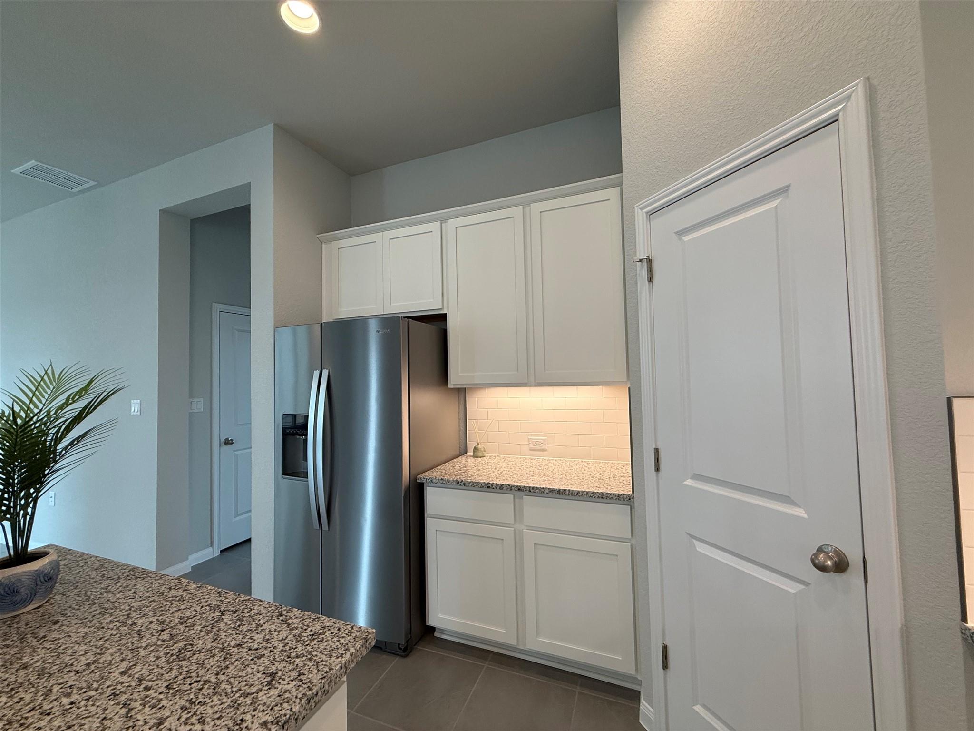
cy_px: 366
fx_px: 394
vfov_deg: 85.7
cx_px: 487
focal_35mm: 14
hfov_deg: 102.1
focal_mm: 2.22
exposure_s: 1/120
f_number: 2.2
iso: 125
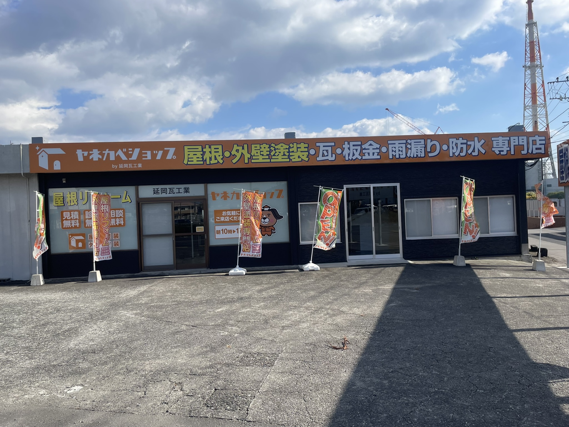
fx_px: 427
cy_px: 214
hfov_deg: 67.3
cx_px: 284
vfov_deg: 53.1
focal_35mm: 26
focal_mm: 4.2
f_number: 1.6
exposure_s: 1/4132
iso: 32
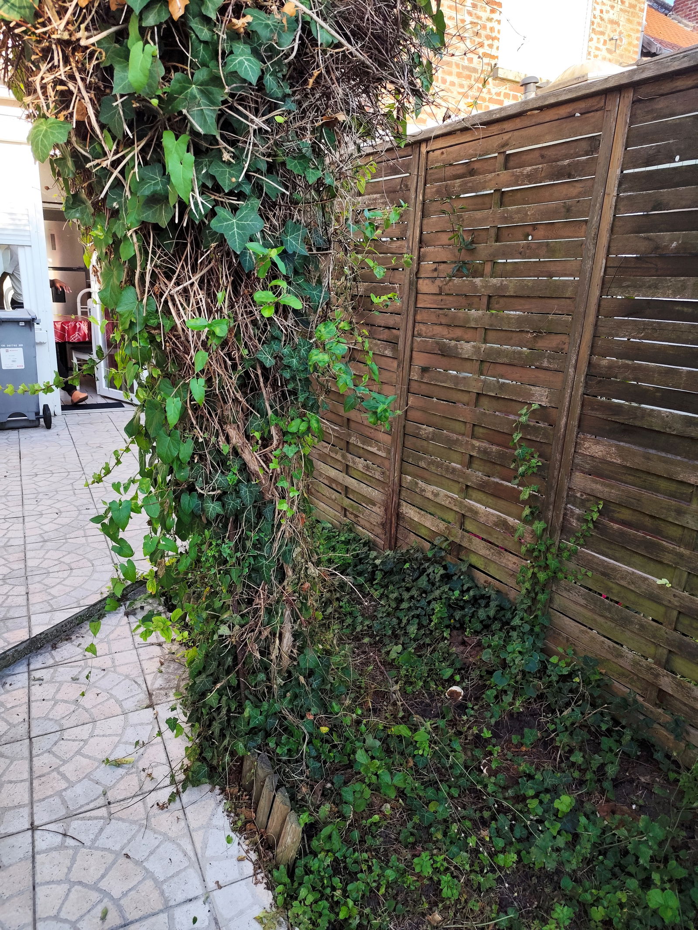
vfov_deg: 73.9
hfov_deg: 58.9
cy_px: 465
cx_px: 349
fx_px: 618
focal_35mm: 23
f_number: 1.65
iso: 50
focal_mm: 6.14
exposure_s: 1/177
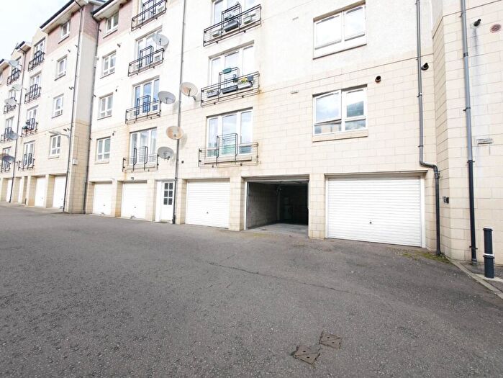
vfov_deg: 85.7
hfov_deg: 102.0
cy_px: 189
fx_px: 204
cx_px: 252
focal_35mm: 14
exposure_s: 1/250
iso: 200
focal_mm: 7
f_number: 5.6
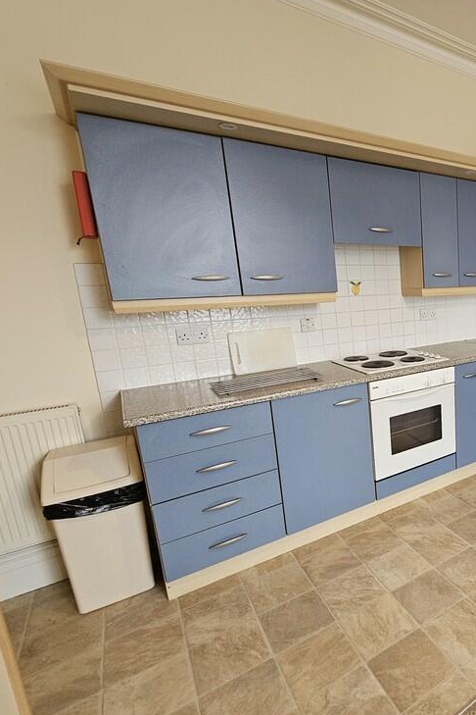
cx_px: 459
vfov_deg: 86.9
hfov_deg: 53.2
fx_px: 377
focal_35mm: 19
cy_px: 365
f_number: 2.2
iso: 250
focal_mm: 2.2
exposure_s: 1/50
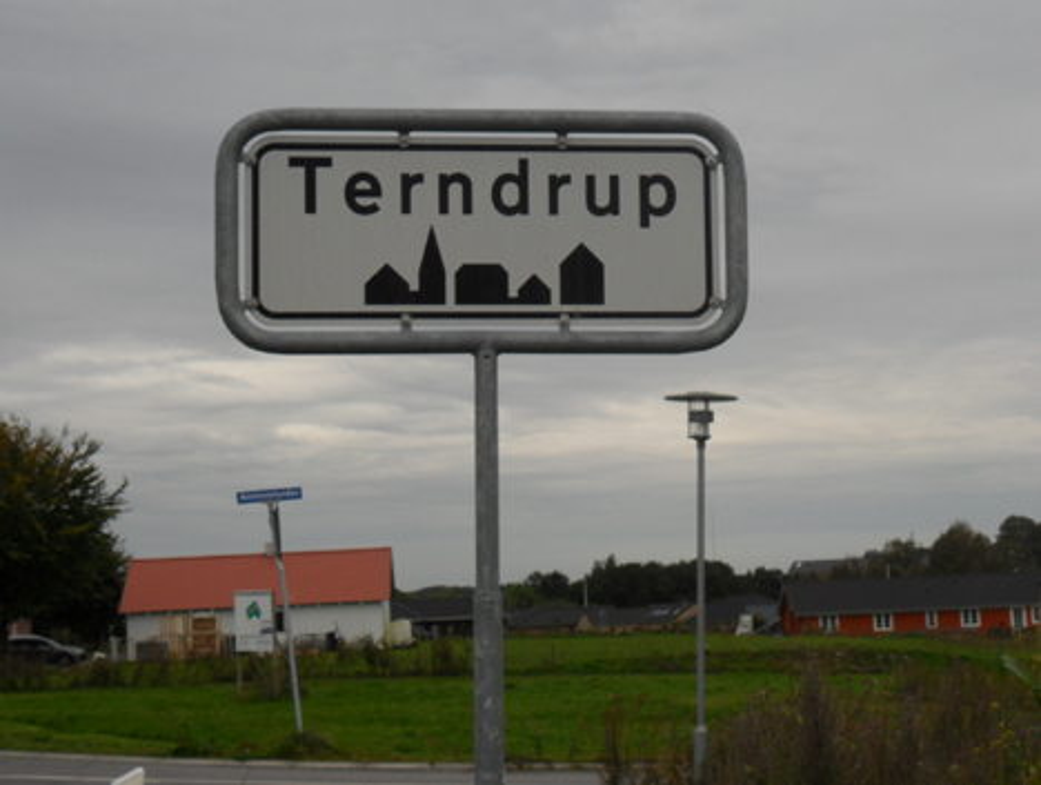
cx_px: 520
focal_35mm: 63
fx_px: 1898
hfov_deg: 30.7
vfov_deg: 23.4
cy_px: 392
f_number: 5.6
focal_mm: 11.2
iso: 80
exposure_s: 1/125
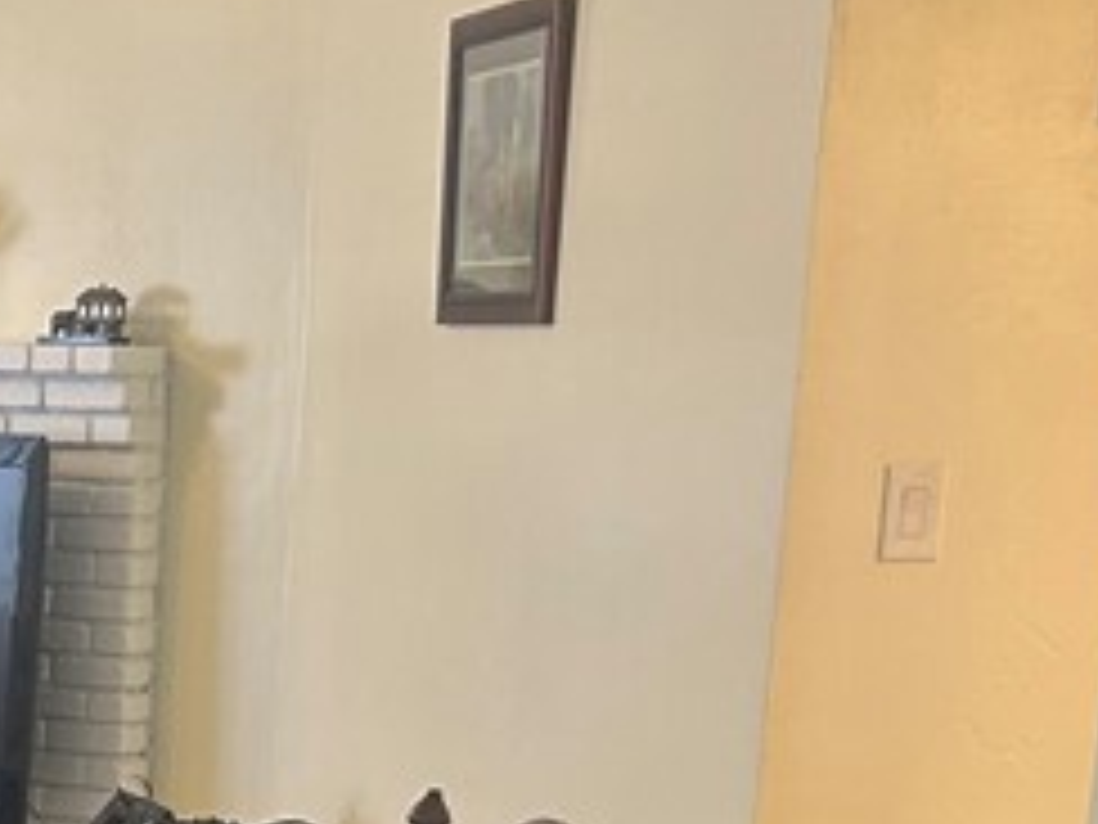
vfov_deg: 12.8
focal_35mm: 109
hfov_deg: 16.9
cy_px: 1270
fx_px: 3457
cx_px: -360
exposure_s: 1/60
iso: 125
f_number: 1.5
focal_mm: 5.7
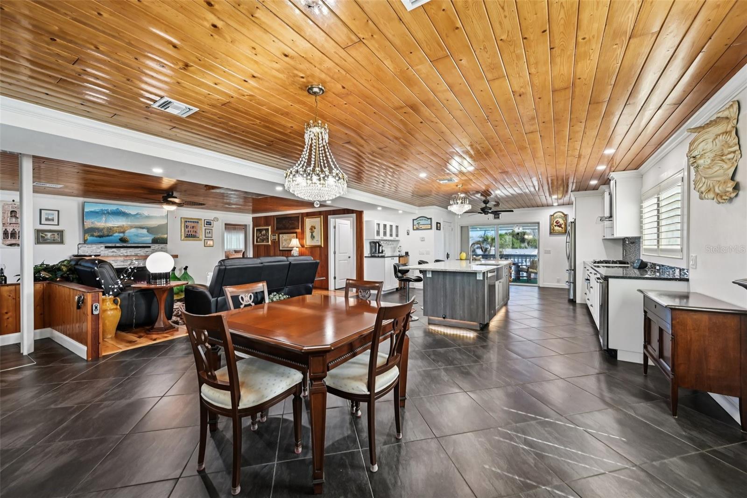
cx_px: 374
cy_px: 249
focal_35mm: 14
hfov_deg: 104.3
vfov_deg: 81.2
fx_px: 290
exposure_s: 1/13
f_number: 8
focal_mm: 14
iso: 400
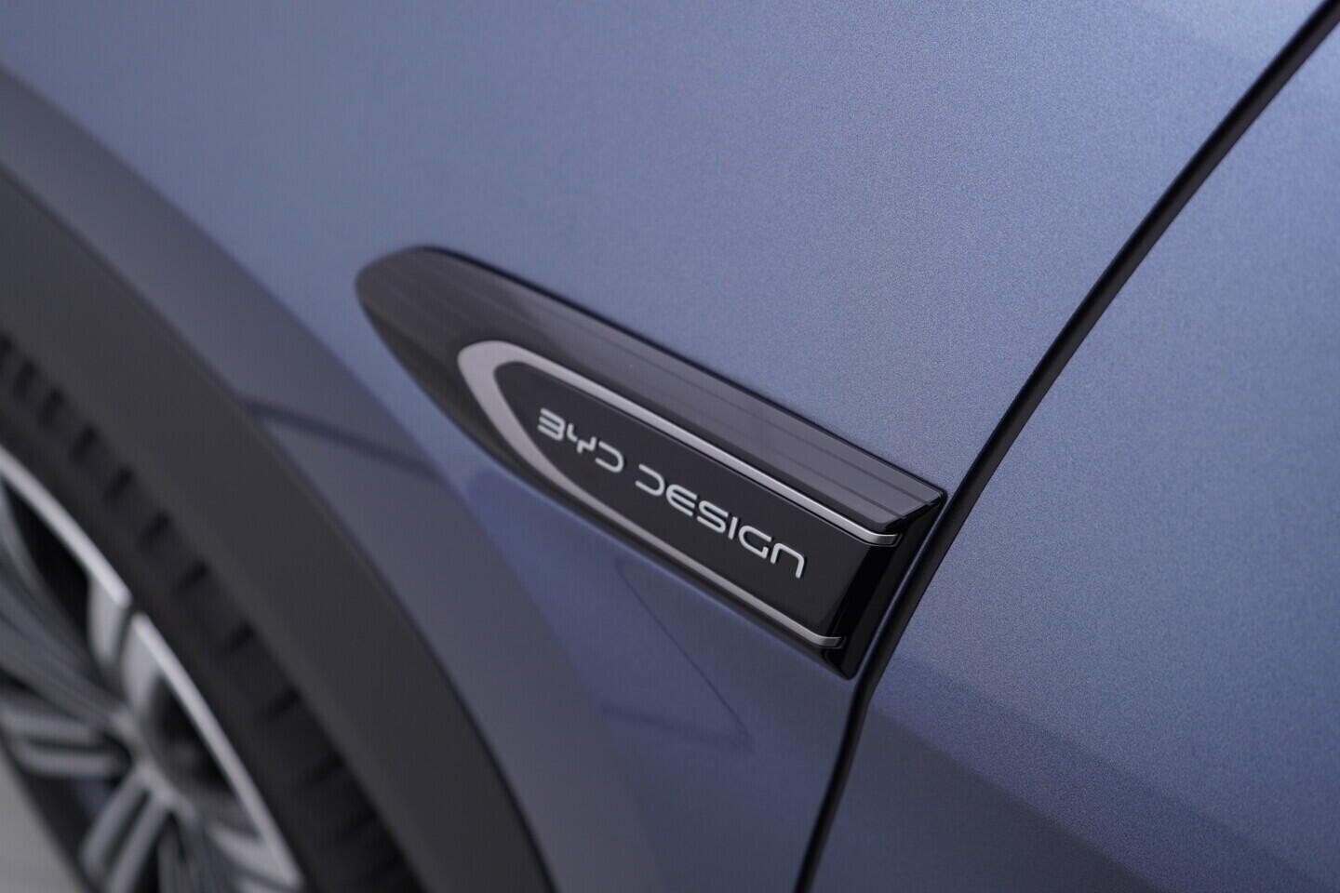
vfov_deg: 36.9
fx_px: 1340
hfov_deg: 53.1
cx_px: 670
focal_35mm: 36
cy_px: 446
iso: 125
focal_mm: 24
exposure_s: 1/80
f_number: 4
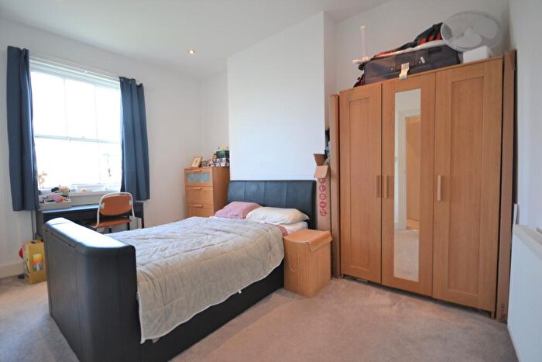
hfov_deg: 100.4
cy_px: 181
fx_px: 226
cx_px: 271
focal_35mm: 15
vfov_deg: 77.4
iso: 400
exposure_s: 1/80
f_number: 4.5
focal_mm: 10
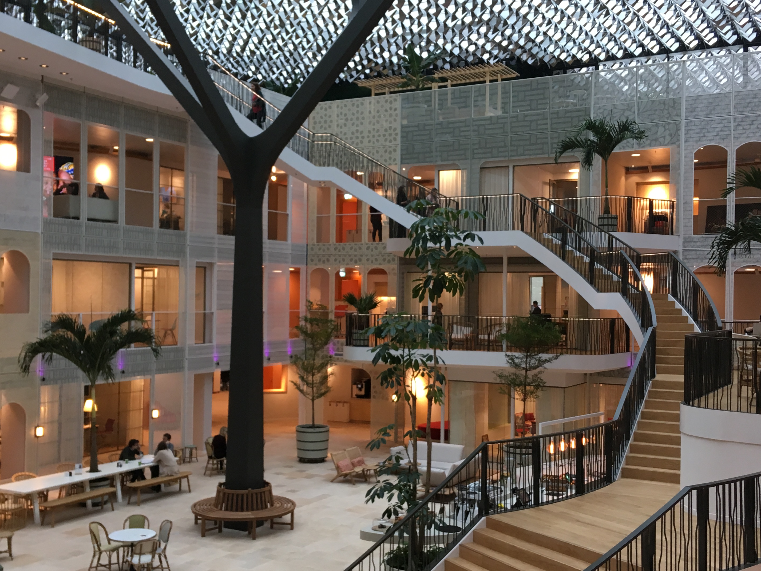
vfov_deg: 35.1
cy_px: 294
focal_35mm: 41
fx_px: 901
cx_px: 378
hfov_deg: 45.8
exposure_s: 1/33
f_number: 2.2
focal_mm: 4.15
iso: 64
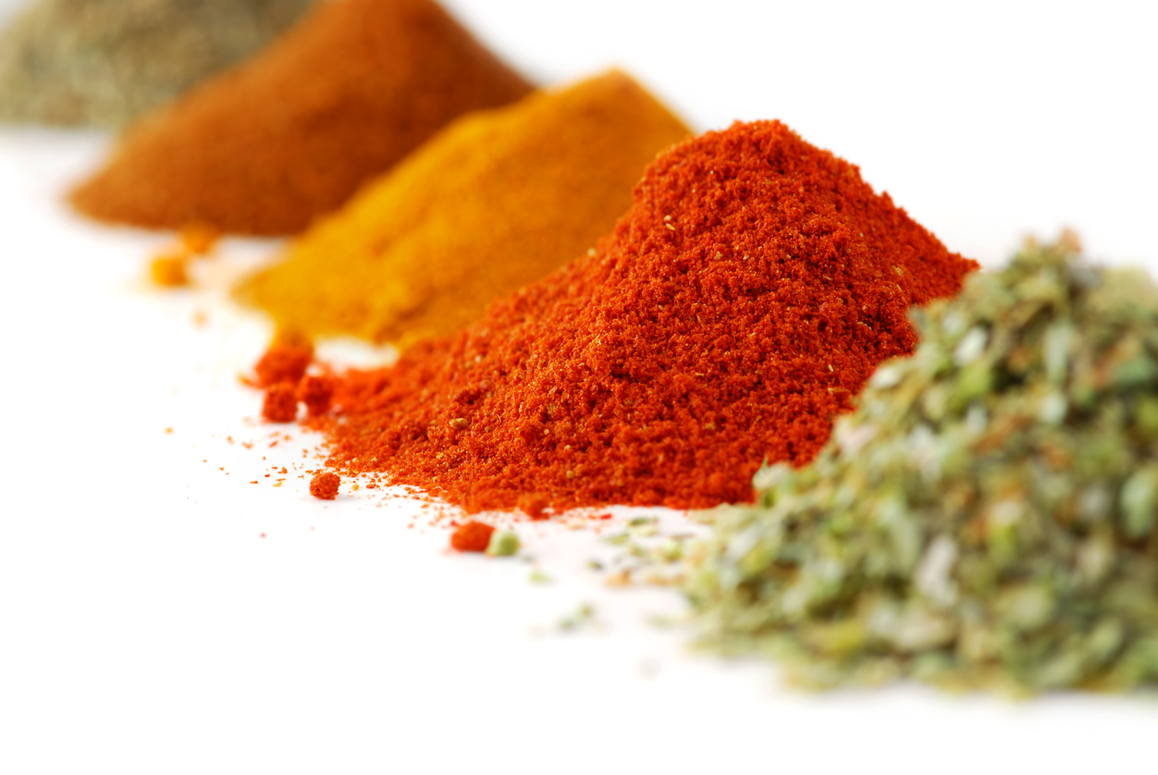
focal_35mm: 158
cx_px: 579
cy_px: 388
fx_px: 5072
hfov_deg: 13.0
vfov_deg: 8.7
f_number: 10
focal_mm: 105
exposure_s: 1/8
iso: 125
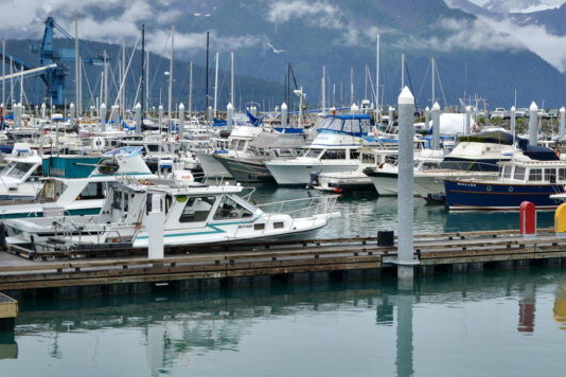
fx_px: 1289
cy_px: 109
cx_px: 358
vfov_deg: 16.6
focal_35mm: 82
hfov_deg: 24.7
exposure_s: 1/160
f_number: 6.3
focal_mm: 38
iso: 100
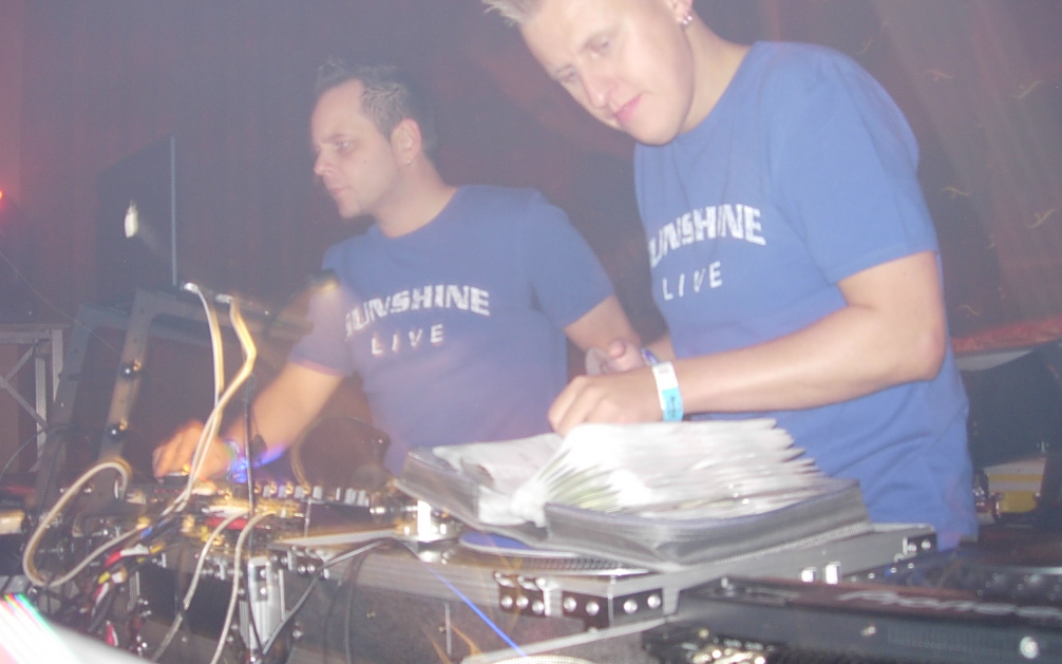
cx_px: 534
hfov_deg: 48.2
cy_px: 295
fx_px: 1187
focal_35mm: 41
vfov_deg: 31.2
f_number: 2.8
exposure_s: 1
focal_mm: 7.8
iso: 79
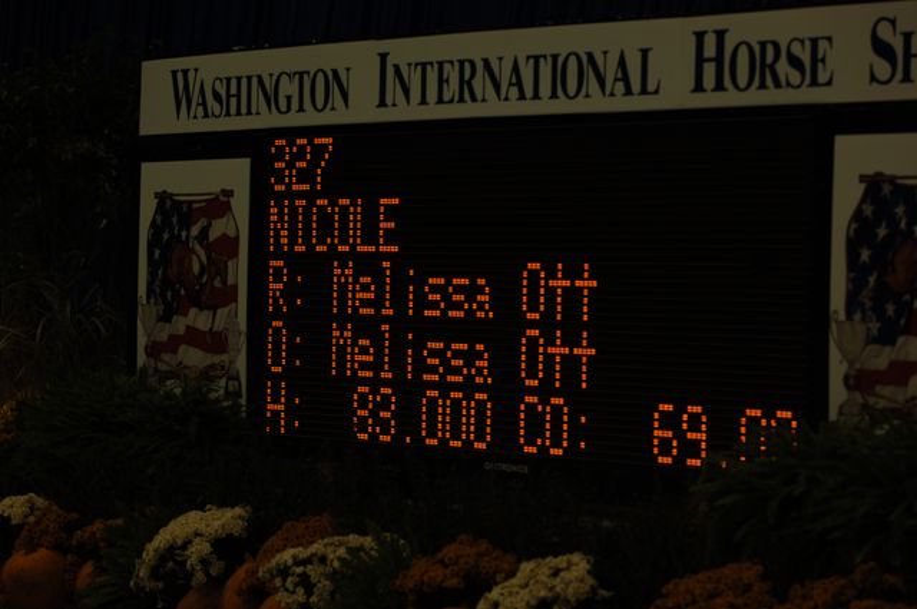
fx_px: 4427
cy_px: 304
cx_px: 458
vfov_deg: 7.9
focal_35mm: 174
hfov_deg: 11.8
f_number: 2.8
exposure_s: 1/250
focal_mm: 116
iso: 200
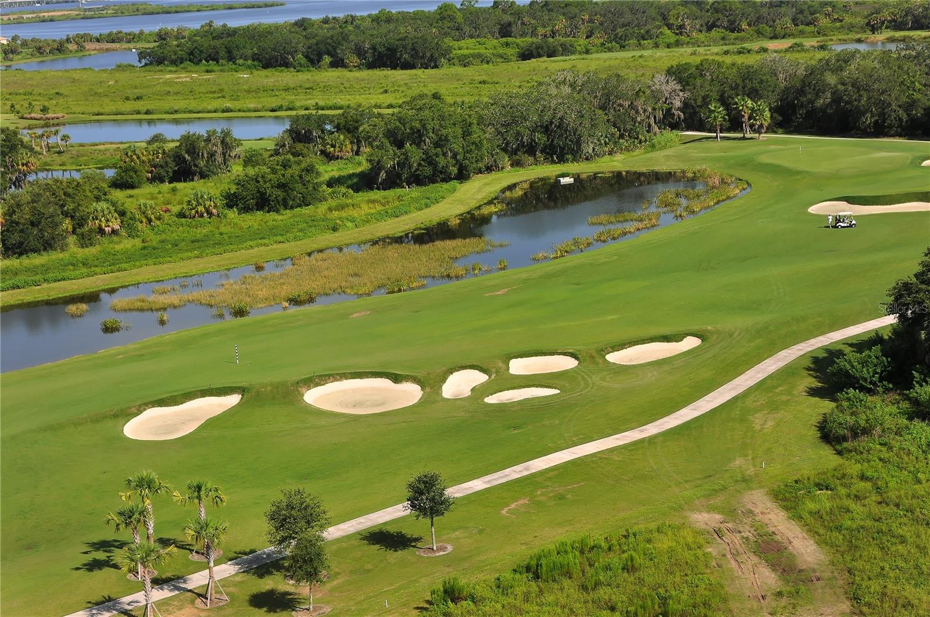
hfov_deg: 31.9
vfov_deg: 21.5
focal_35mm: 63
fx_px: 1625
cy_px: 308
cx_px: 465
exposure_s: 1/400
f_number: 10
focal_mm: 42
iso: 250
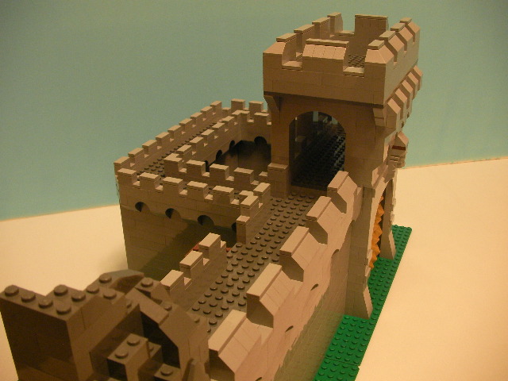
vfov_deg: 37.7
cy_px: 190
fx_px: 558
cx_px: 254
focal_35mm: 38
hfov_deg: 49.0
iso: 200
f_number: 3.5
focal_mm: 6.3
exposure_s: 1/8.5
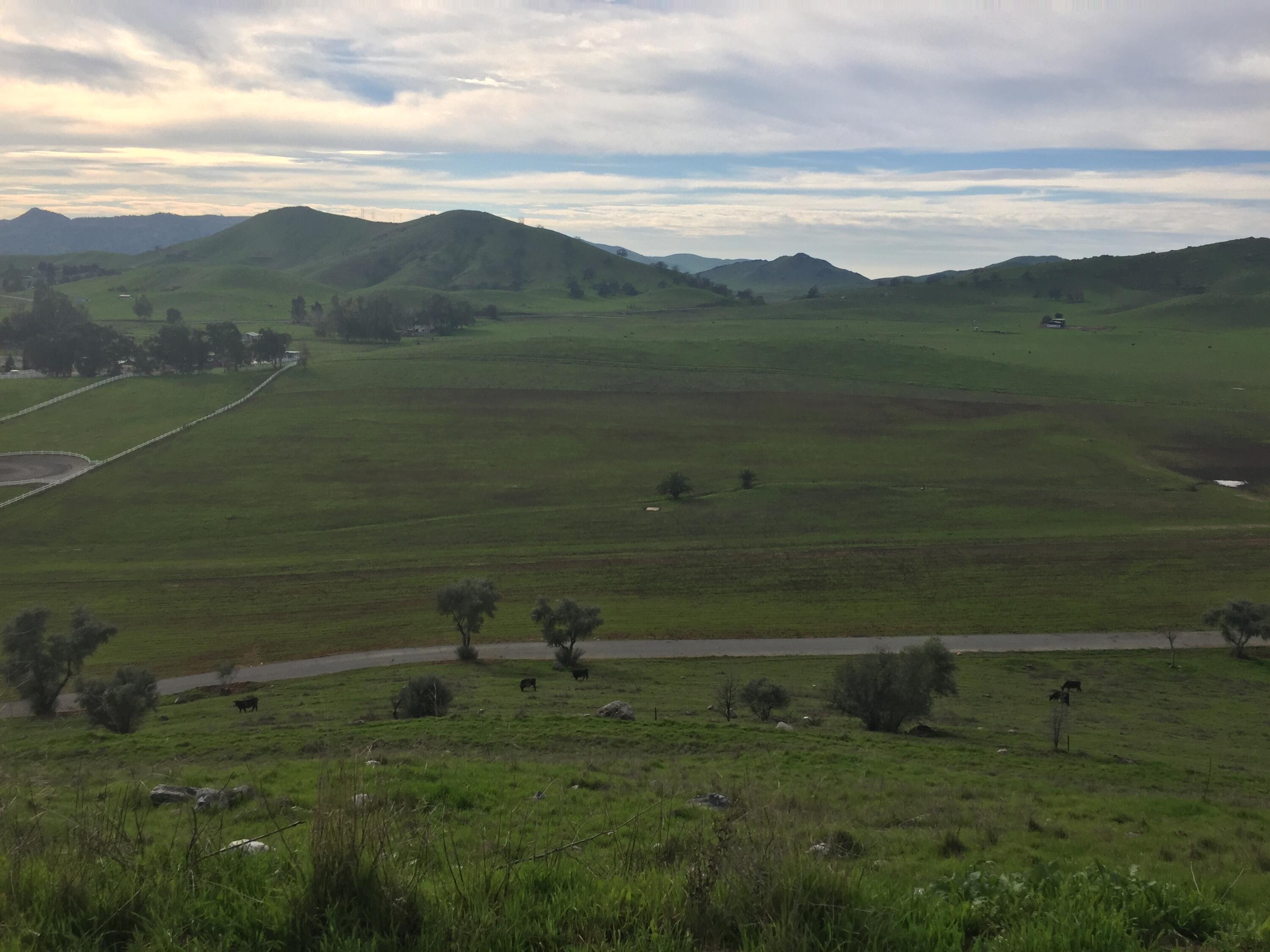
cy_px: 476
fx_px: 1064
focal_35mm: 29
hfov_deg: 61.7
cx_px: 635
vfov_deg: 48.2
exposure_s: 1/2198
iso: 32
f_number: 2.2
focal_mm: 4.15
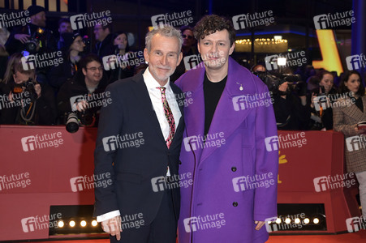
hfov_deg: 36.3
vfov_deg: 24.6
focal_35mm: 55
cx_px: 183
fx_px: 559
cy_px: 122
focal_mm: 55
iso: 800
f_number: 5
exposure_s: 1/250
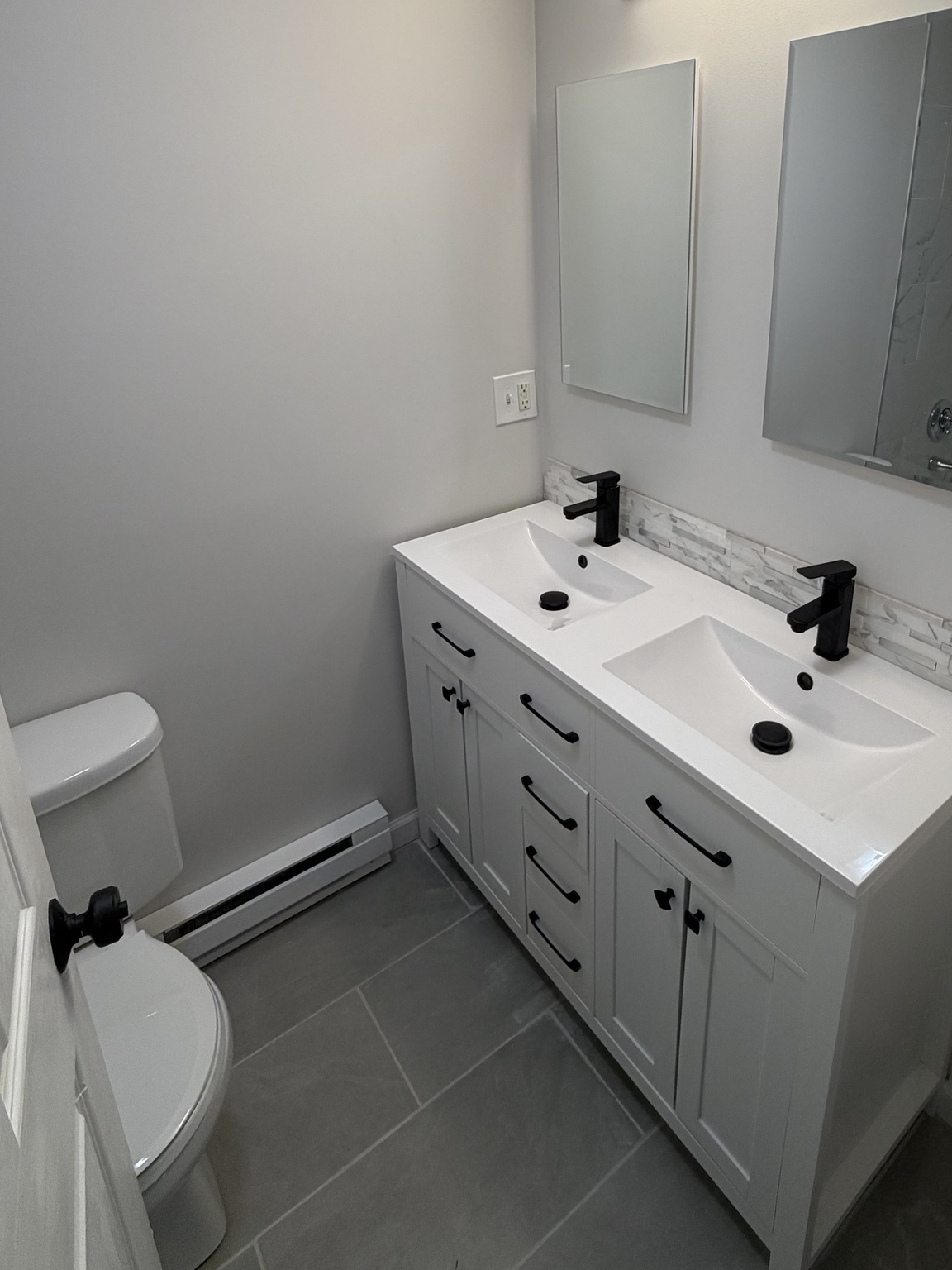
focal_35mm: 21
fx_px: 770
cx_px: 582
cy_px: 461
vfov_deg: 77.3
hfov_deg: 62.7
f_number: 2.2
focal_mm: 2.22
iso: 80
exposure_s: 1/120
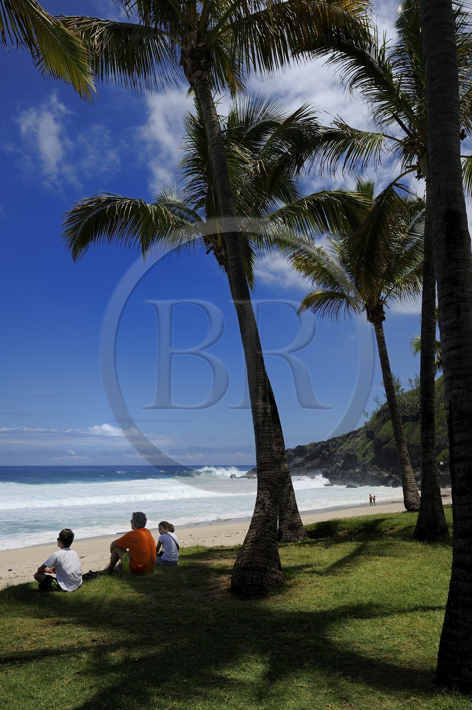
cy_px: 355
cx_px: 236
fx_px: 611
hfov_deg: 42.3
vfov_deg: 60.3
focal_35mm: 31
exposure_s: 1/320
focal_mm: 31
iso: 200
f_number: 13
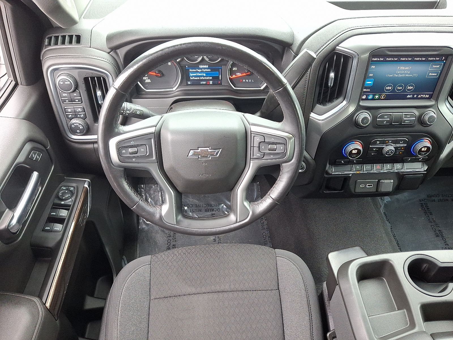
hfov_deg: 69.4
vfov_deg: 54.9
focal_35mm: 25
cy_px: 170
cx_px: 226
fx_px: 327
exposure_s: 1/60.2
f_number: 1.8
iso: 136
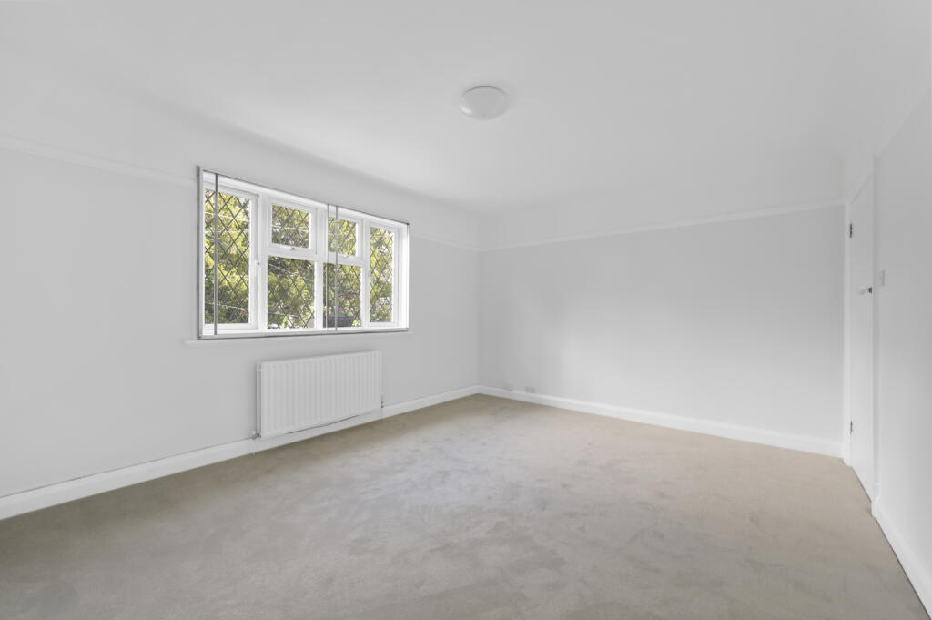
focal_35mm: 14
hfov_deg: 104.3
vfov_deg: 81.1
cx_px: 466
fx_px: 362
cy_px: 310
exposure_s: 1/1.67
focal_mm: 14
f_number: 16
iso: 200
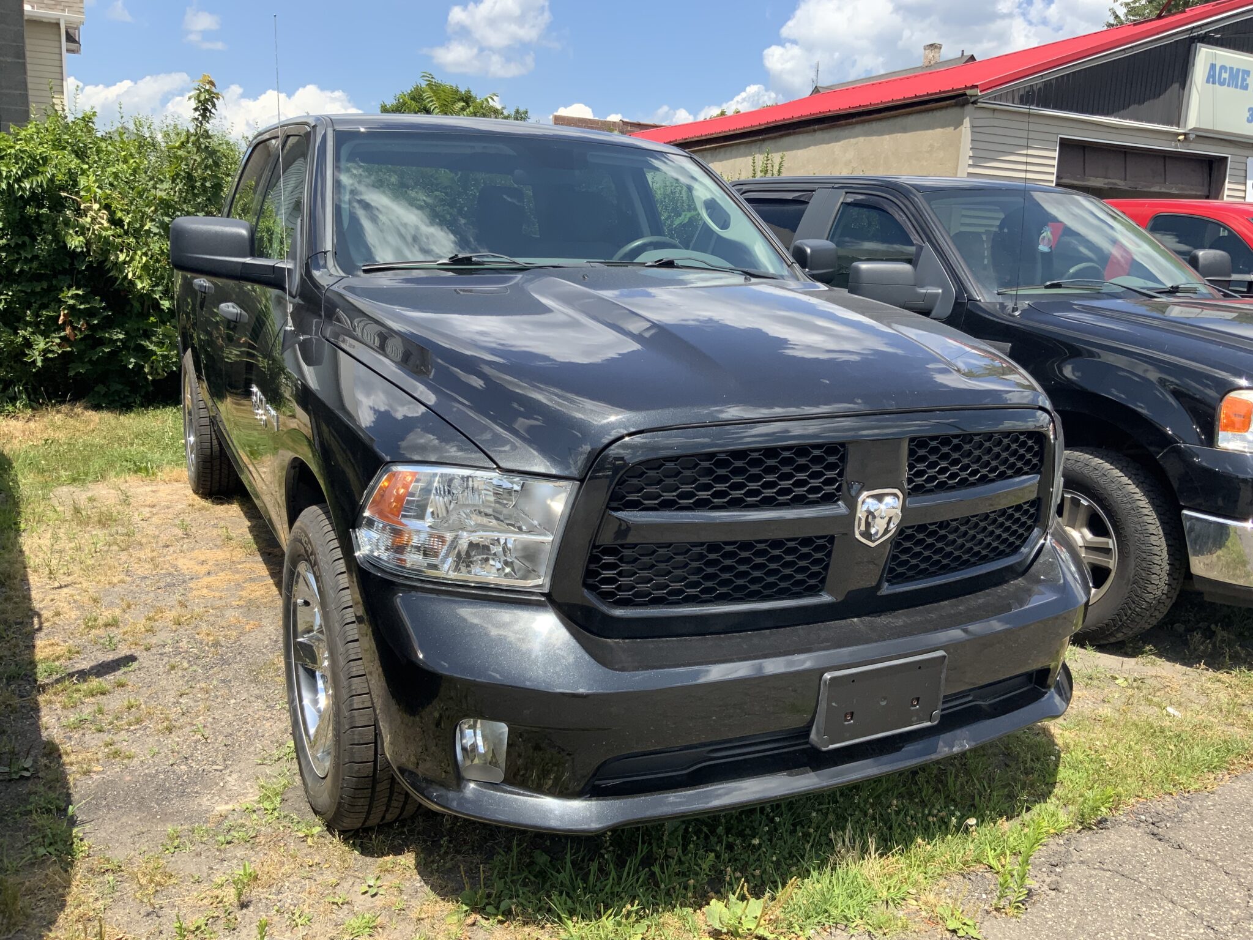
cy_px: 470
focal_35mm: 29
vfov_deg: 48.2
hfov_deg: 61.7
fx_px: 1050
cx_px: 626
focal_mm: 3
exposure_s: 1/944
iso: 16
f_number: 1.8
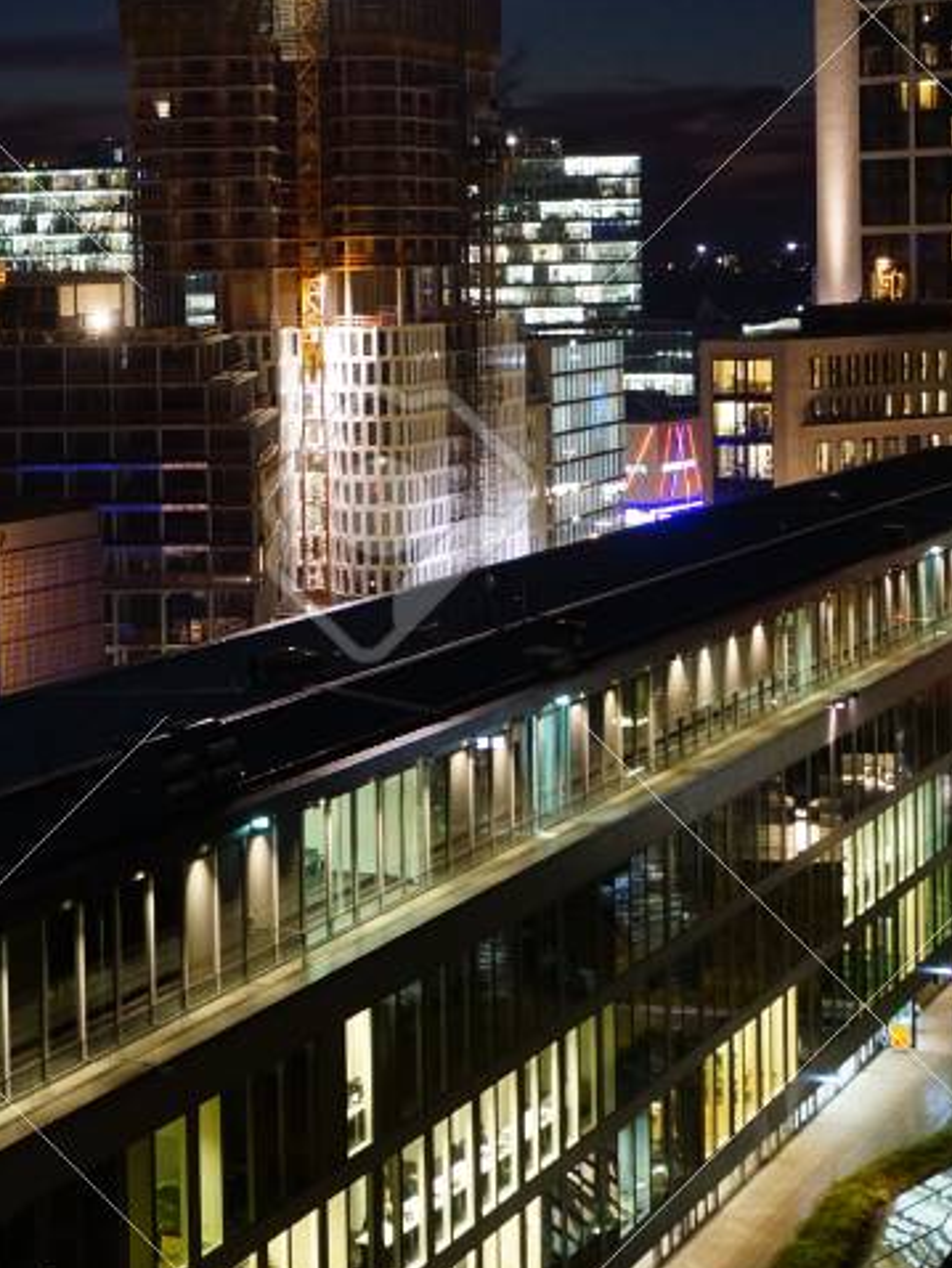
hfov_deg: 17.6
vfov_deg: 24.0
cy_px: 414
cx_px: -109
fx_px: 2968
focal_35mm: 81
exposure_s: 1/6
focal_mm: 21.2
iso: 800
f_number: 3.5
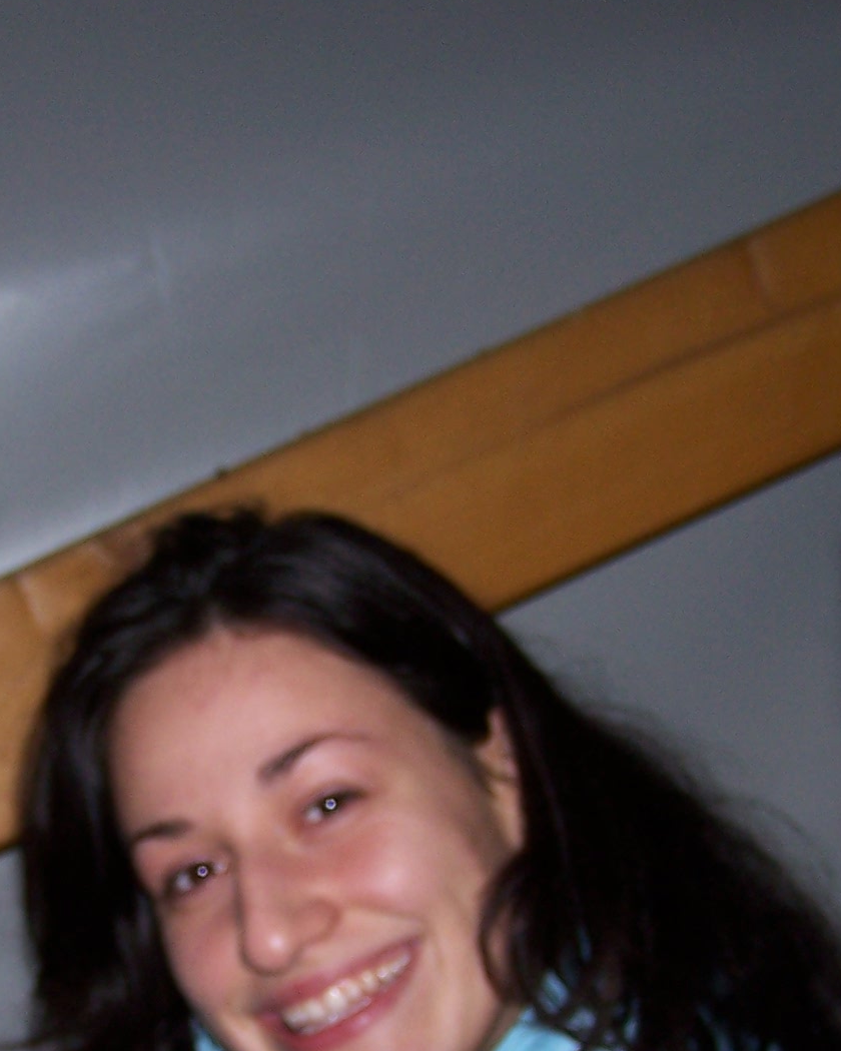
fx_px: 2831
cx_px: 196
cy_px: 890
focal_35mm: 91
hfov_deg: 16.8
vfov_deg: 20.7
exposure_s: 1/60
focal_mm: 6.3
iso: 80
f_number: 2.8
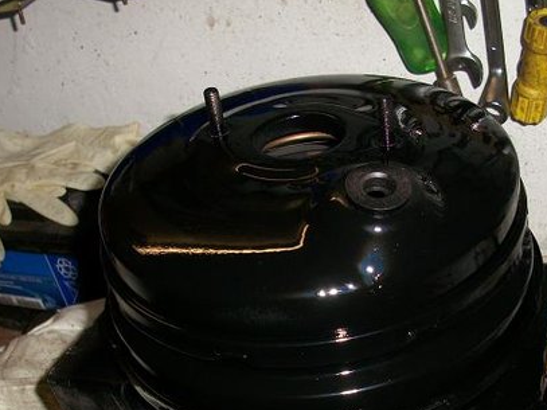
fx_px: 869
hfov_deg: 34.9
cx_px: 276
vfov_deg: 26.1
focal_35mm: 55
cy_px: 319
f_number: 3.1
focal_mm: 6.3
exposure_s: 1/30
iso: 80
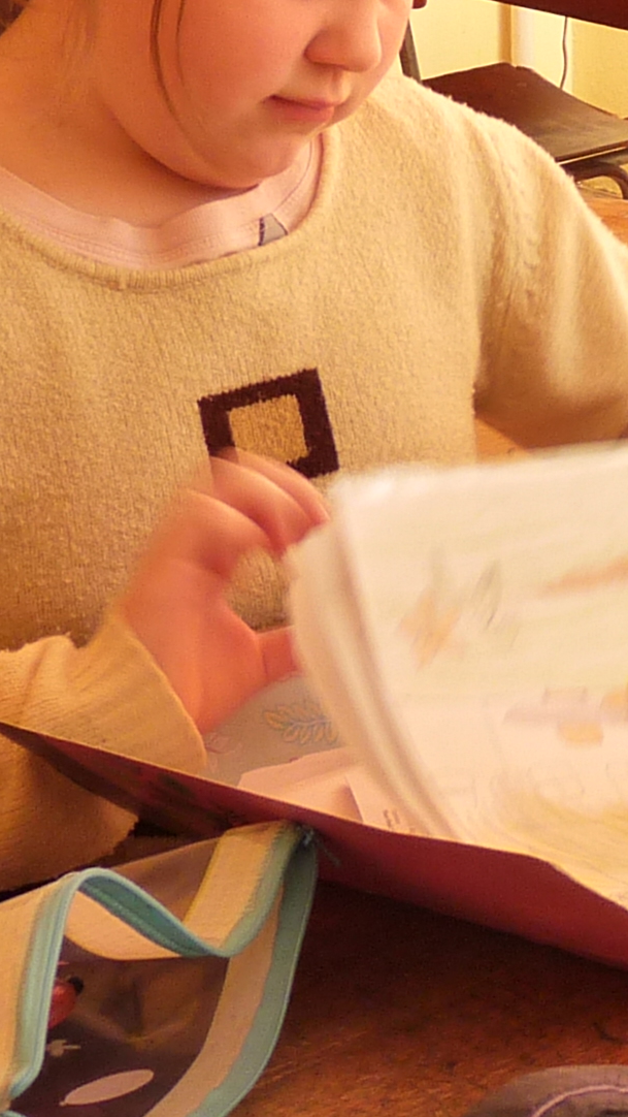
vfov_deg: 18.3
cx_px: 1033
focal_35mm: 116
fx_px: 3432
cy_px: 198
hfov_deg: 10.0
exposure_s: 1/30
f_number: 3
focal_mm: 5.6
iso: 200
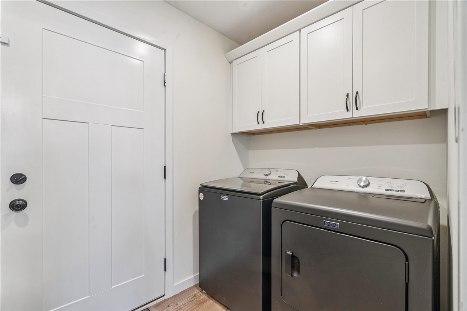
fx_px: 208
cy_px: 156
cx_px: 234
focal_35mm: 16
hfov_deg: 96.7
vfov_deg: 73.7
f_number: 10
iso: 400
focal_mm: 16
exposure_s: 1/3.33
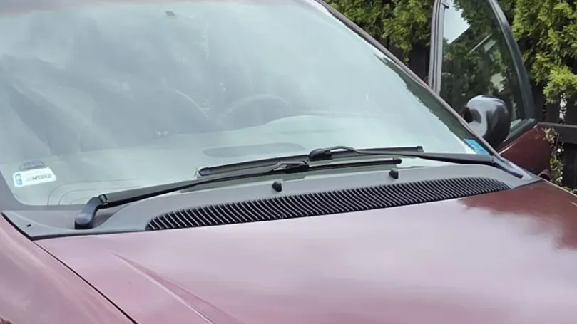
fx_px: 1438
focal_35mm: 94
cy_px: 355
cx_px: 169
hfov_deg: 22.5
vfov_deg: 12.6
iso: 80
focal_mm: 5.4
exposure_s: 1/1623
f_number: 1.8
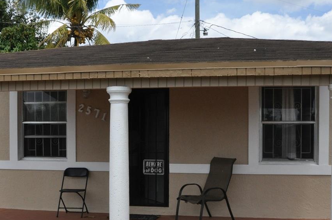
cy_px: 136
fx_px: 470
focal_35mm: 51
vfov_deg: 26.3
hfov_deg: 38.9
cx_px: 174
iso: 800
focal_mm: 18
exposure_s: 1/640
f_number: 13
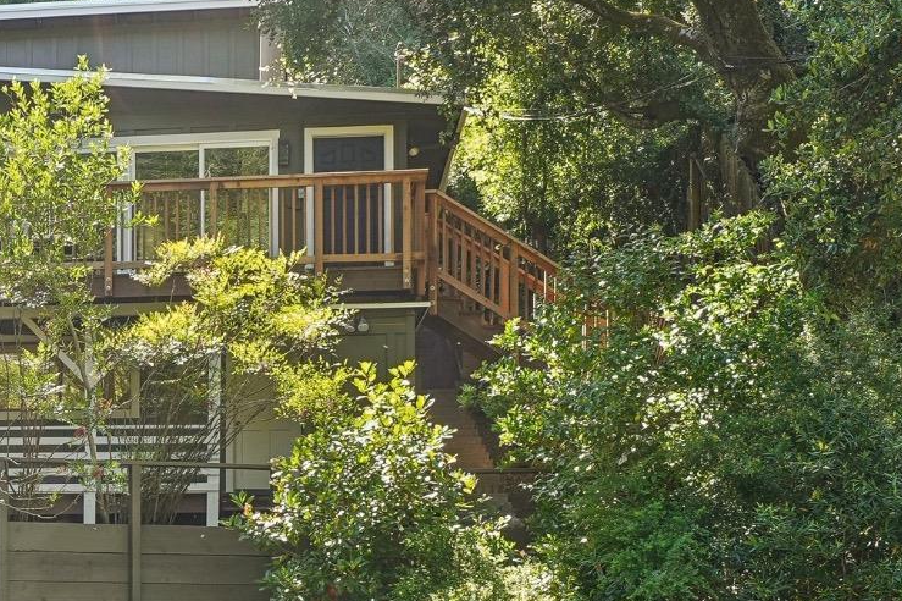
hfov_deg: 27.7
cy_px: 360
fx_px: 1728
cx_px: 12
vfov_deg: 19.7
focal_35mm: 69
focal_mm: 22.9
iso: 250
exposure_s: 1/40
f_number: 8
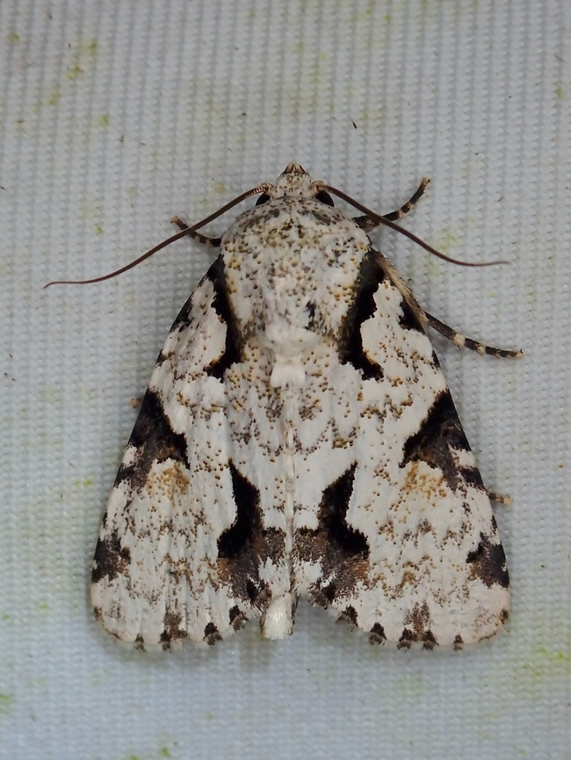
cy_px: 380
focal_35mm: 100
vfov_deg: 19.6
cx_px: 286
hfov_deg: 14.8
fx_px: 2198
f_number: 6.3
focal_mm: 18
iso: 100
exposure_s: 1/800
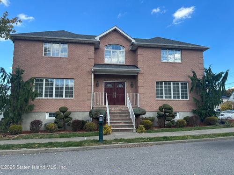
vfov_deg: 56.8
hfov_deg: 71.6
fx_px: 162
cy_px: 88
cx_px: 117
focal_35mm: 24
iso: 80
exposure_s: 1/1393
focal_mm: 6.86
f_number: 1.78
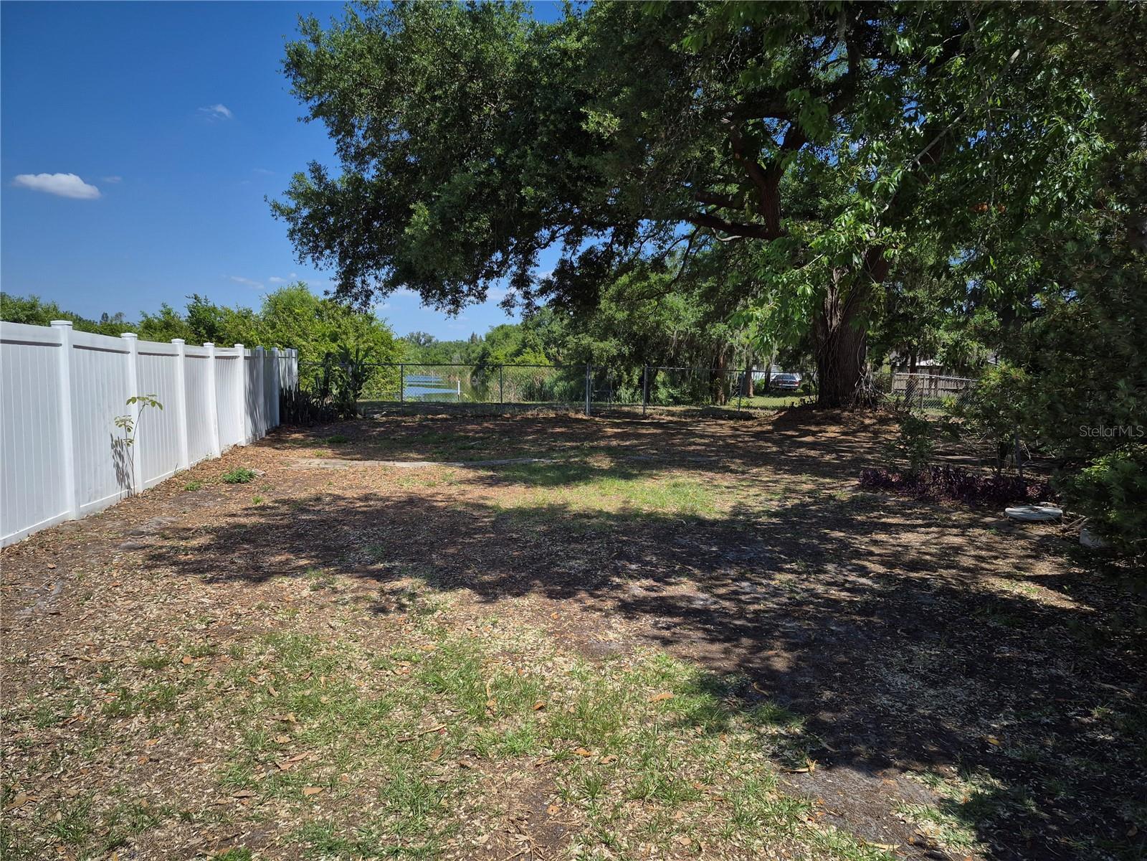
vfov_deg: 58.9
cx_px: 574
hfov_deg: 73.9
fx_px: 762
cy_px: 430
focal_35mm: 23
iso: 25
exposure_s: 1/1260
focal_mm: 5.4
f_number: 1.8
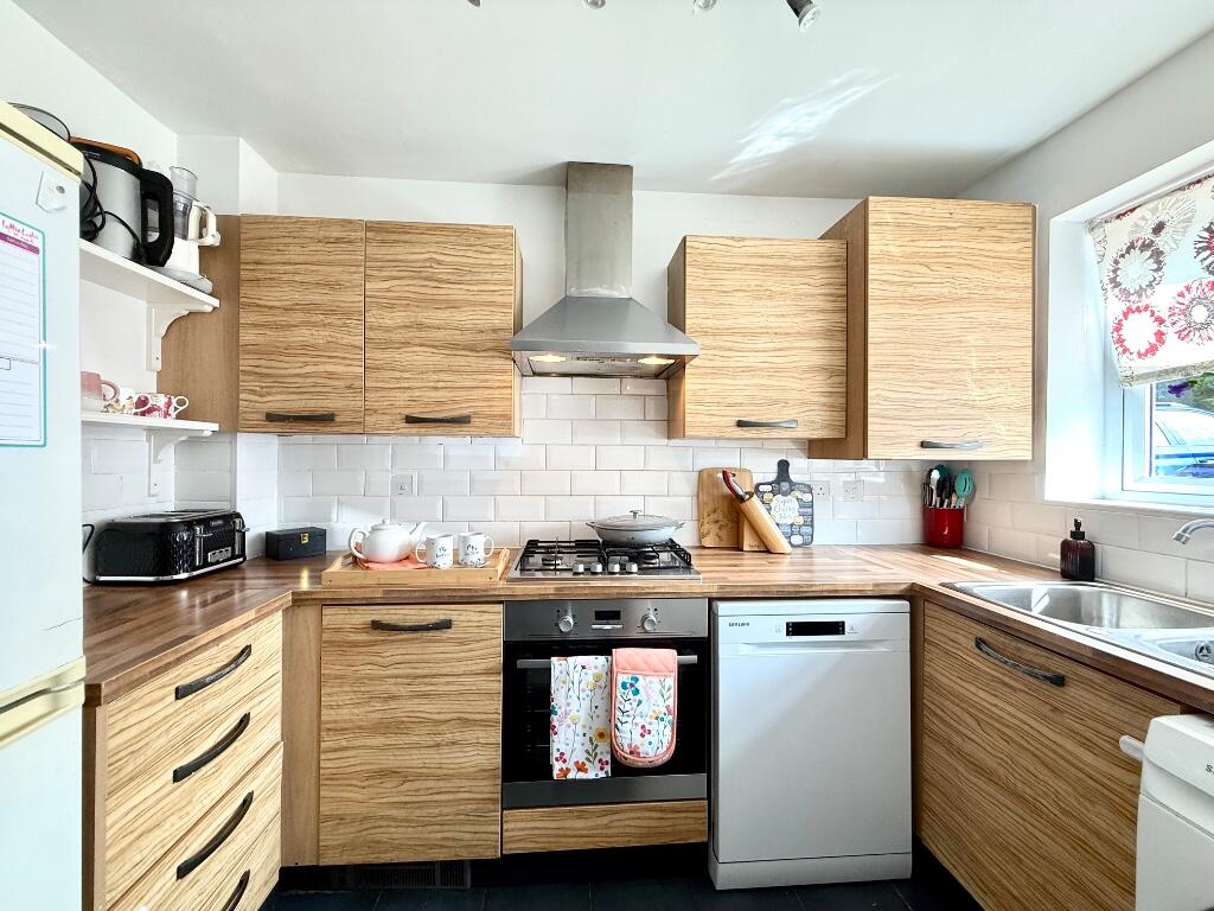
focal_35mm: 14
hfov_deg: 102.1
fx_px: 491
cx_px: 607
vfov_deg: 85.7
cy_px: 456
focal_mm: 2.22
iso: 100
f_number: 2.2
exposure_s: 1/100
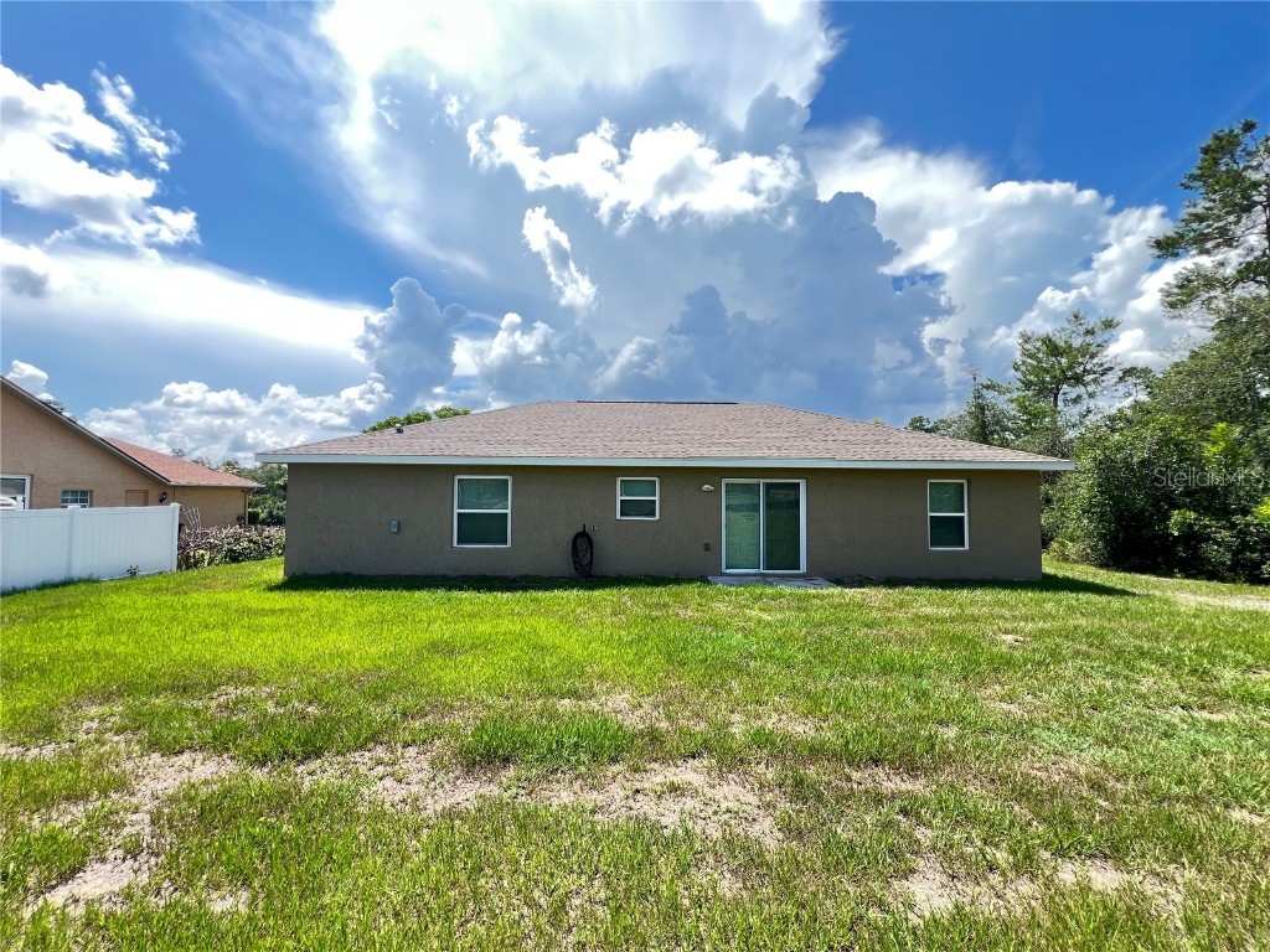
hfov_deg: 106.2
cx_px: 635
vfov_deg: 89.9
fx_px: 477
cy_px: 476
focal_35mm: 13
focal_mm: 1.57
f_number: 1.8
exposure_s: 1/346
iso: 32
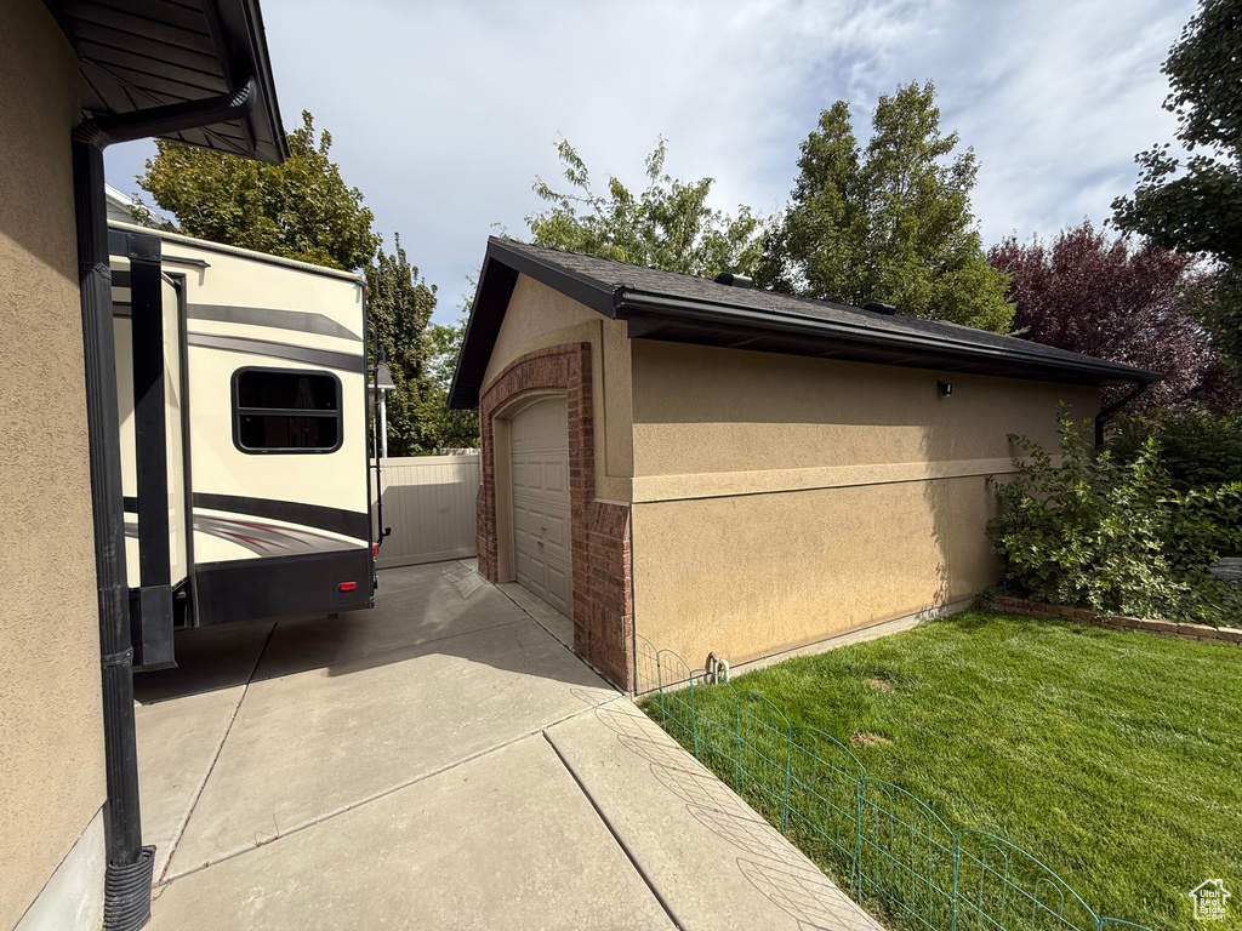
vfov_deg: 85.7
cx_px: 621
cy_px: 466
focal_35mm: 14
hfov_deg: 102.1
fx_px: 502
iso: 50
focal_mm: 2.22
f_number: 2.2
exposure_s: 1/1613
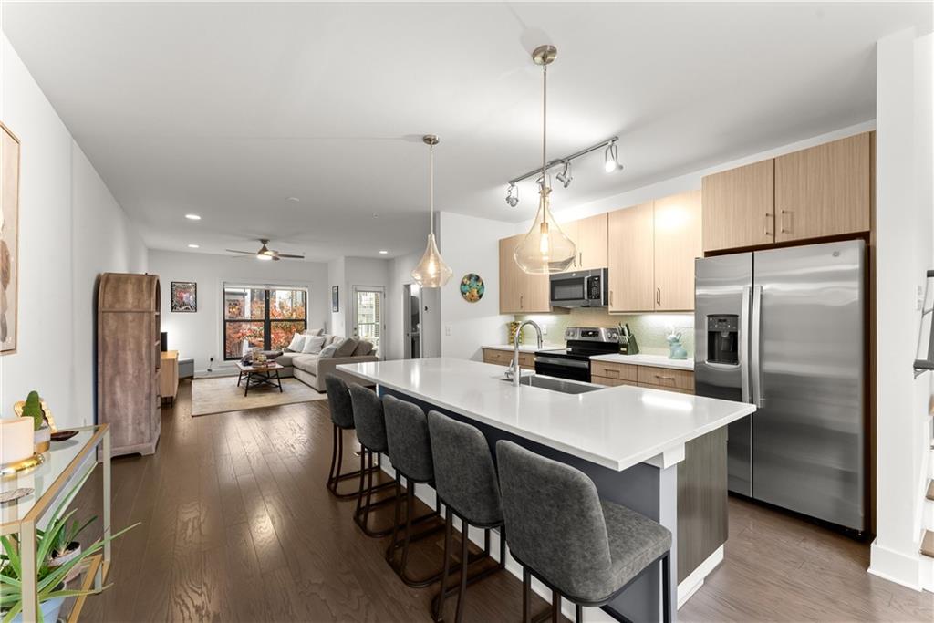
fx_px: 363
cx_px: 467
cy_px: 312
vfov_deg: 81.2
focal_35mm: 14
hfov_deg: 104.2
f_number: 10
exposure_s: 1/3
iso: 640
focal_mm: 14
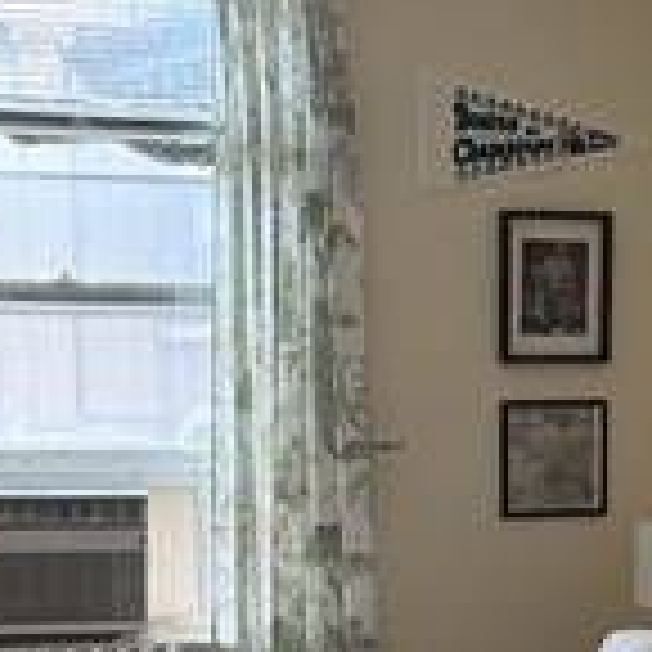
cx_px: 436
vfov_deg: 15.0
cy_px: 782
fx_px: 2387
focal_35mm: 112
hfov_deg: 15.5
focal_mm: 6.76
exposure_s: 1/170
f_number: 1.78
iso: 200
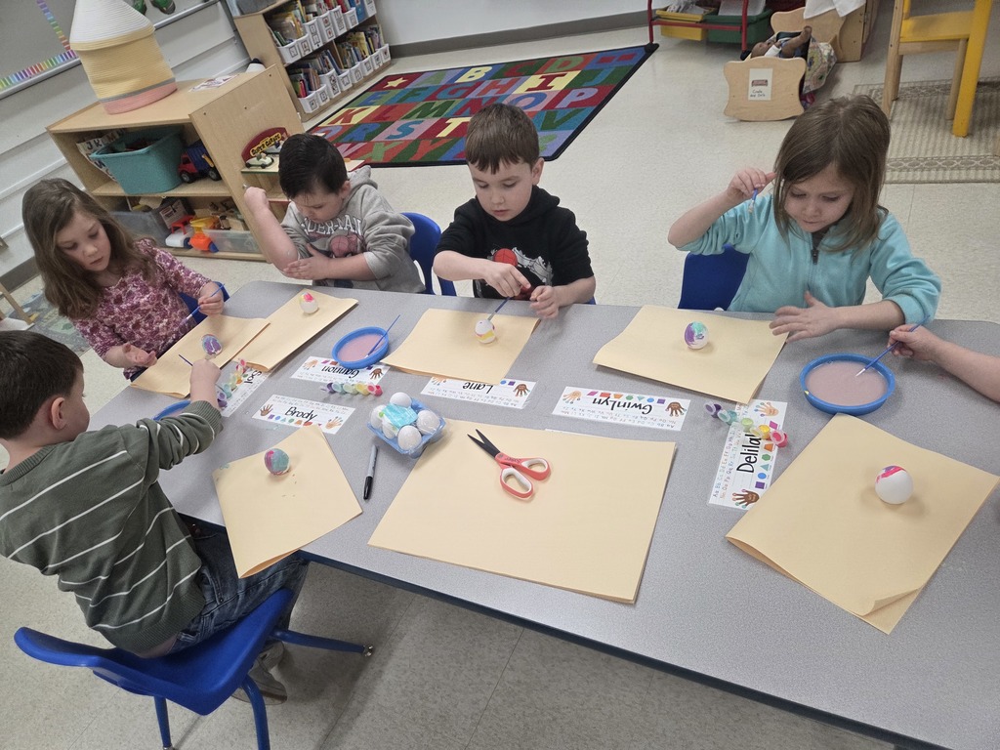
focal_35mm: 23
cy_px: 375
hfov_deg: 73.9
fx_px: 664
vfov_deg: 58.9
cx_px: 500
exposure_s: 1/120
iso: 200
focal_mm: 5.4
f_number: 1.8
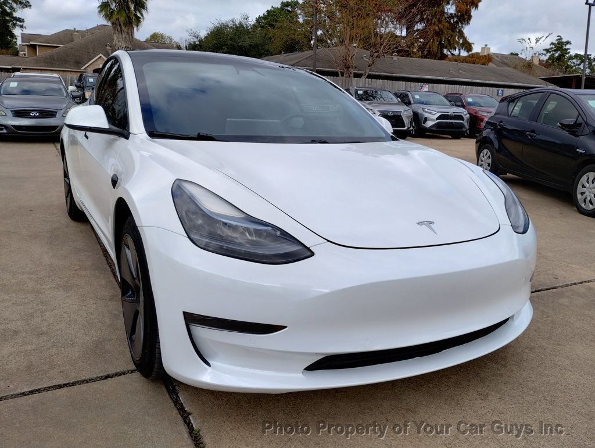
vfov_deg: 49.9
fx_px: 482
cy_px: 224
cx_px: 298
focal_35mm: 28
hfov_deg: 63.4
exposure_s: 1/640
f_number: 1.8
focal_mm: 4.27
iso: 100
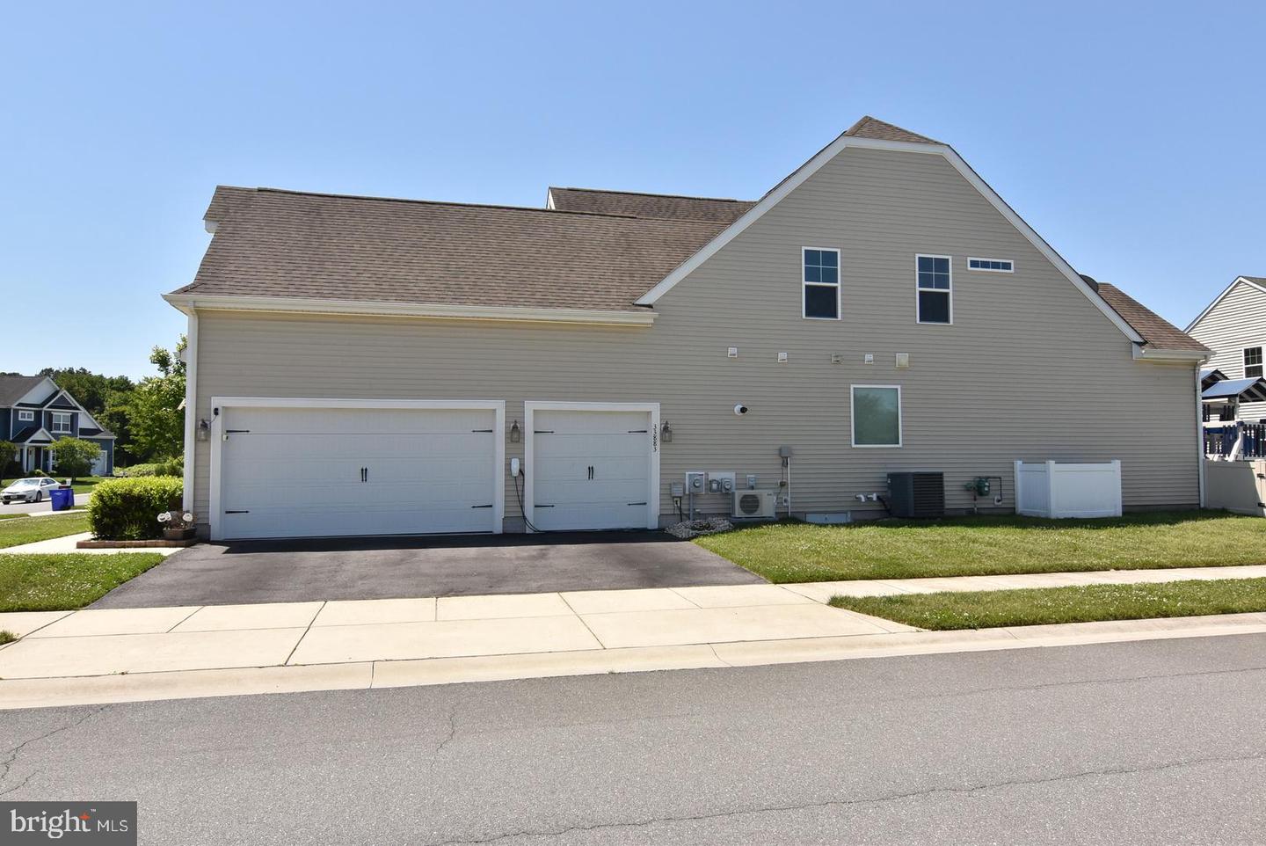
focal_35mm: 22
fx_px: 792
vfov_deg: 56.2
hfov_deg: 77.3
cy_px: 423
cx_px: 633
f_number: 14
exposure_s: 1/800
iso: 800
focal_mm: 15
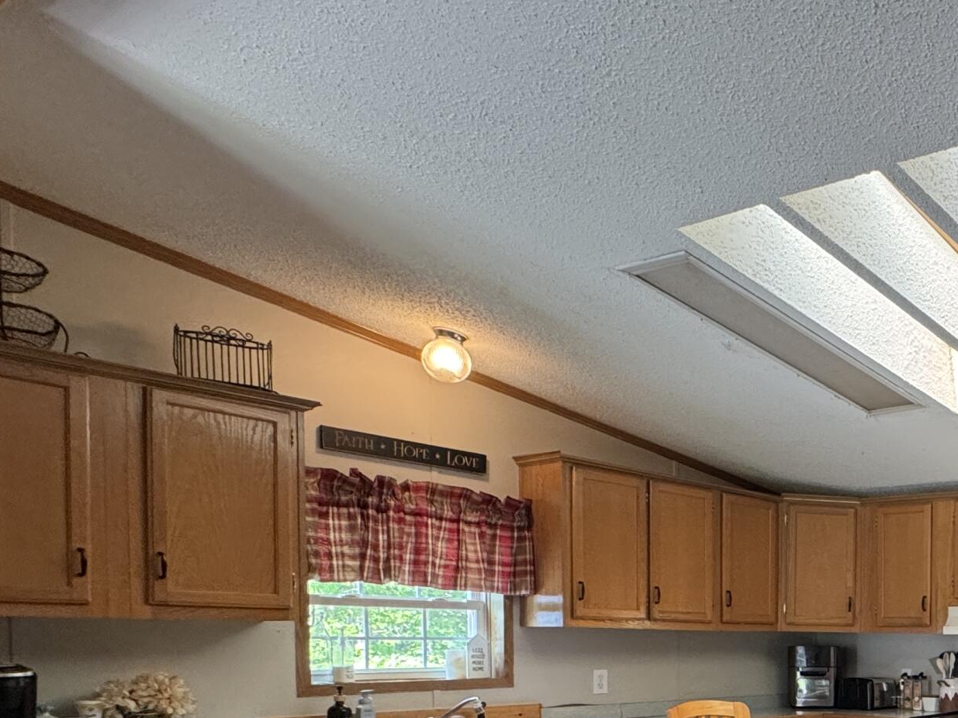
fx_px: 941
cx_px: 1069
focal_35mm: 34
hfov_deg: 41.9
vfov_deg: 38.4
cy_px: 668
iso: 320
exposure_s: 1/120
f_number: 2.2
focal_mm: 2.22
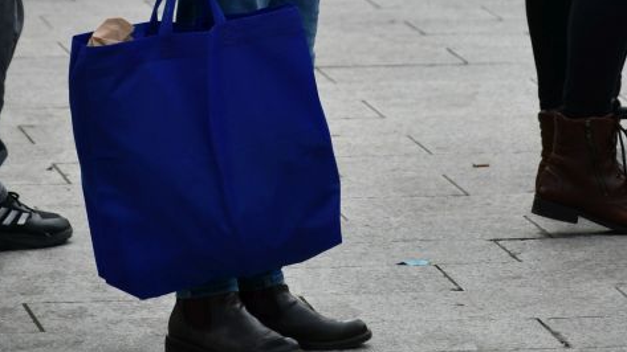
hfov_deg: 4.8
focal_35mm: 446
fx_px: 7415
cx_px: 288
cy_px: -132
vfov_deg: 2.7
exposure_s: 1/500
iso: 220
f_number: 5.6
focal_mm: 140
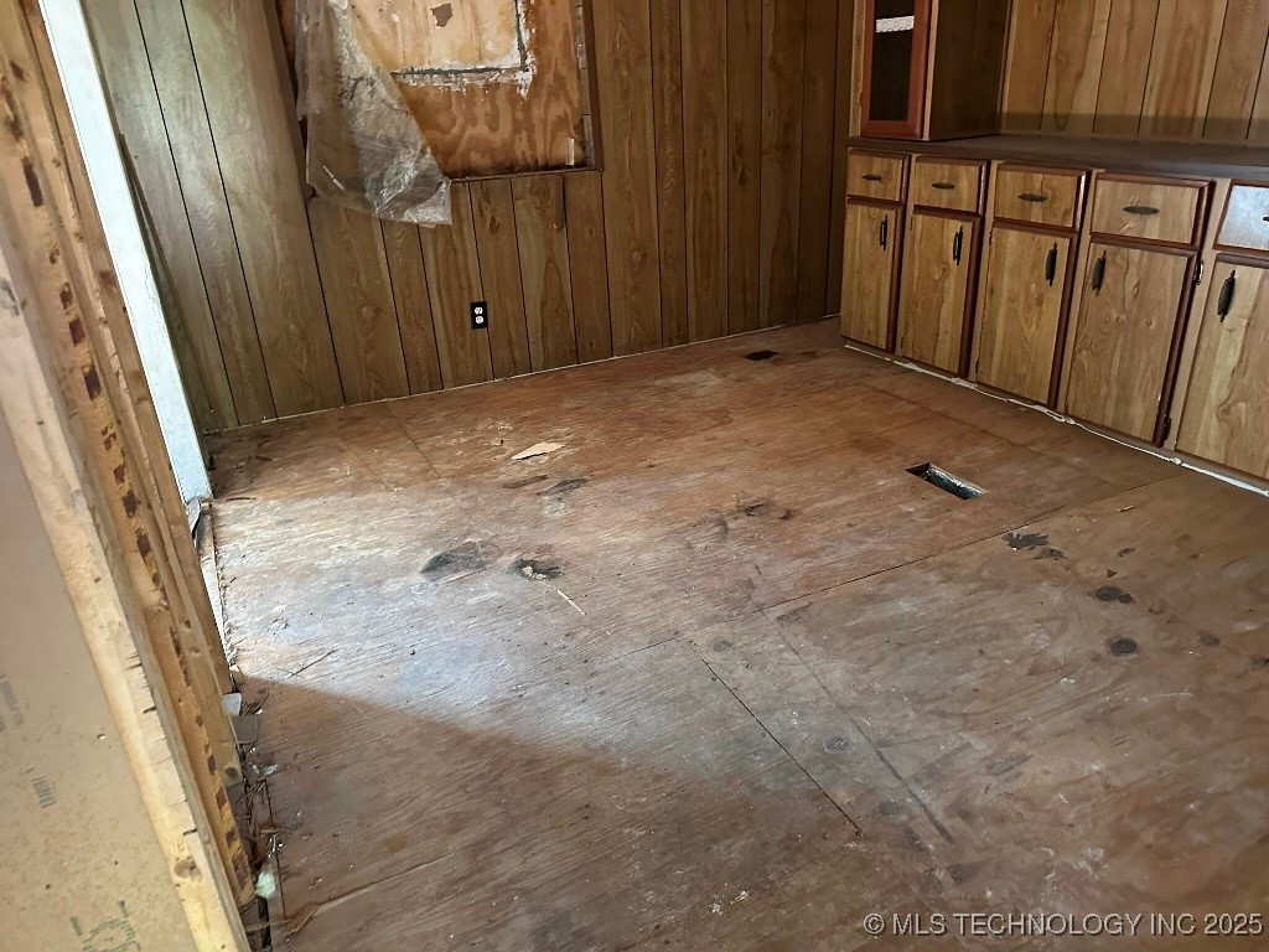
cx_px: 634
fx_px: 880
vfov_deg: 56.8
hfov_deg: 71.6
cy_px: 476
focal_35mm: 24
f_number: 1.78
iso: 1000
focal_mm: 6.86
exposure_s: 1/43
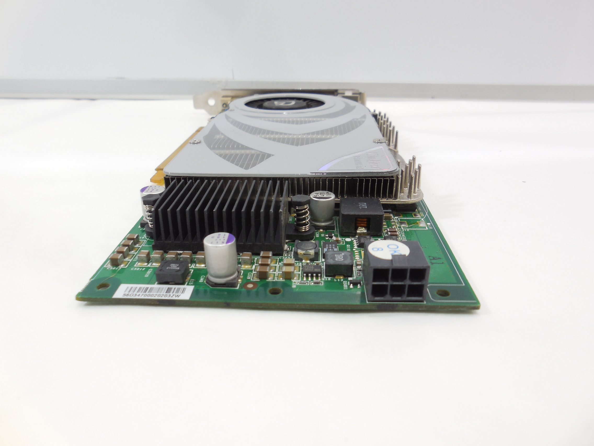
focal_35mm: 26
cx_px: 297
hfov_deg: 67.3
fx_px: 446
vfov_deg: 53.1
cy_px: 223
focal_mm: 4.6
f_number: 3.5
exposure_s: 1/50
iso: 125
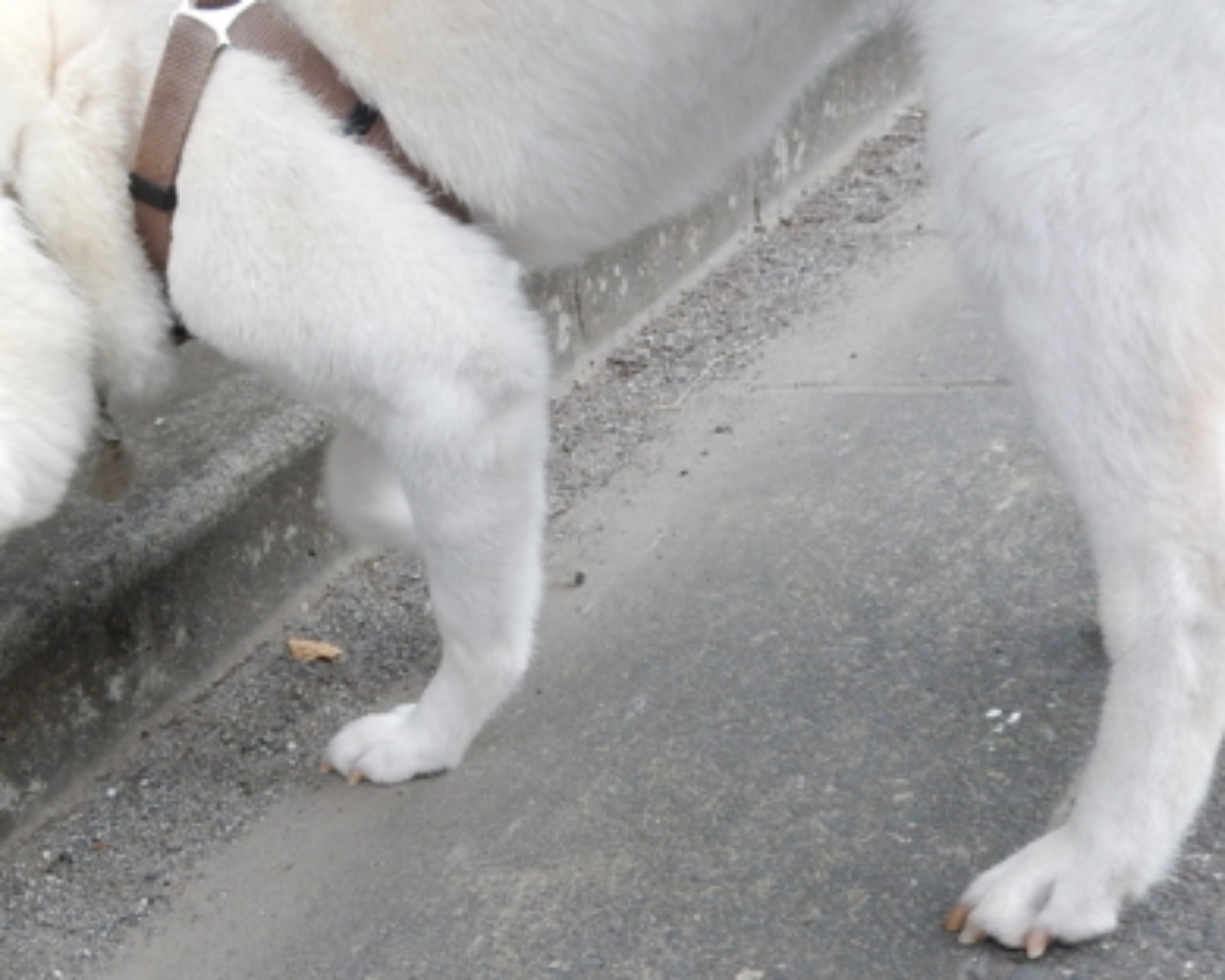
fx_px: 1813
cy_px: 751
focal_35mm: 50
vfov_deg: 29.7
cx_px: 239
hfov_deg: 36.1
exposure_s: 1/250
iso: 220
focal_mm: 4.5
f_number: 3.7
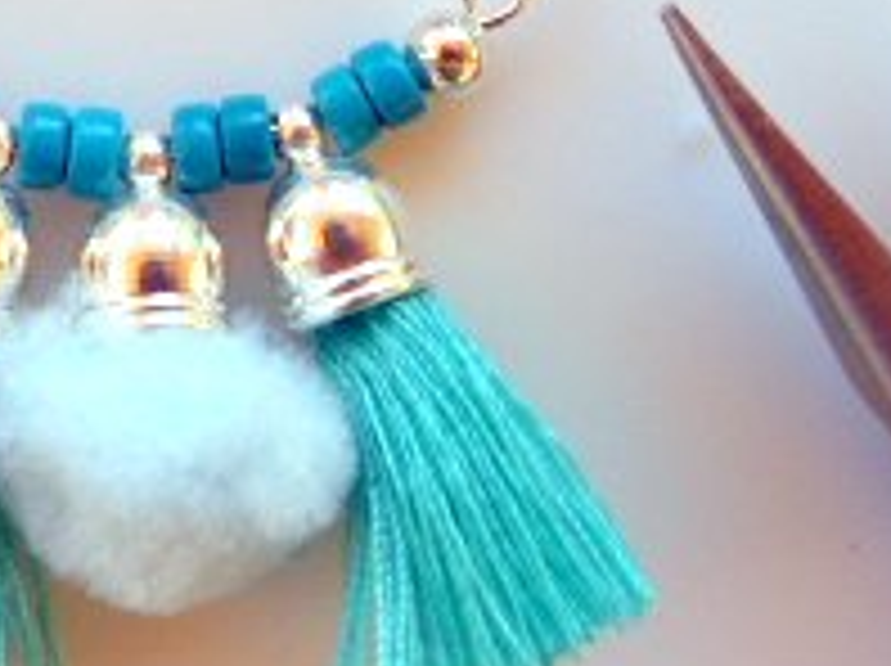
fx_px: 2082
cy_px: -176
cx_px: 194
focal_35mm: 81
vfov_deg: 17.2
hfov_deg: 23.8
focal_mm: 4.5
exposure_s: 1/100
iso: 80
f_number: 3.2
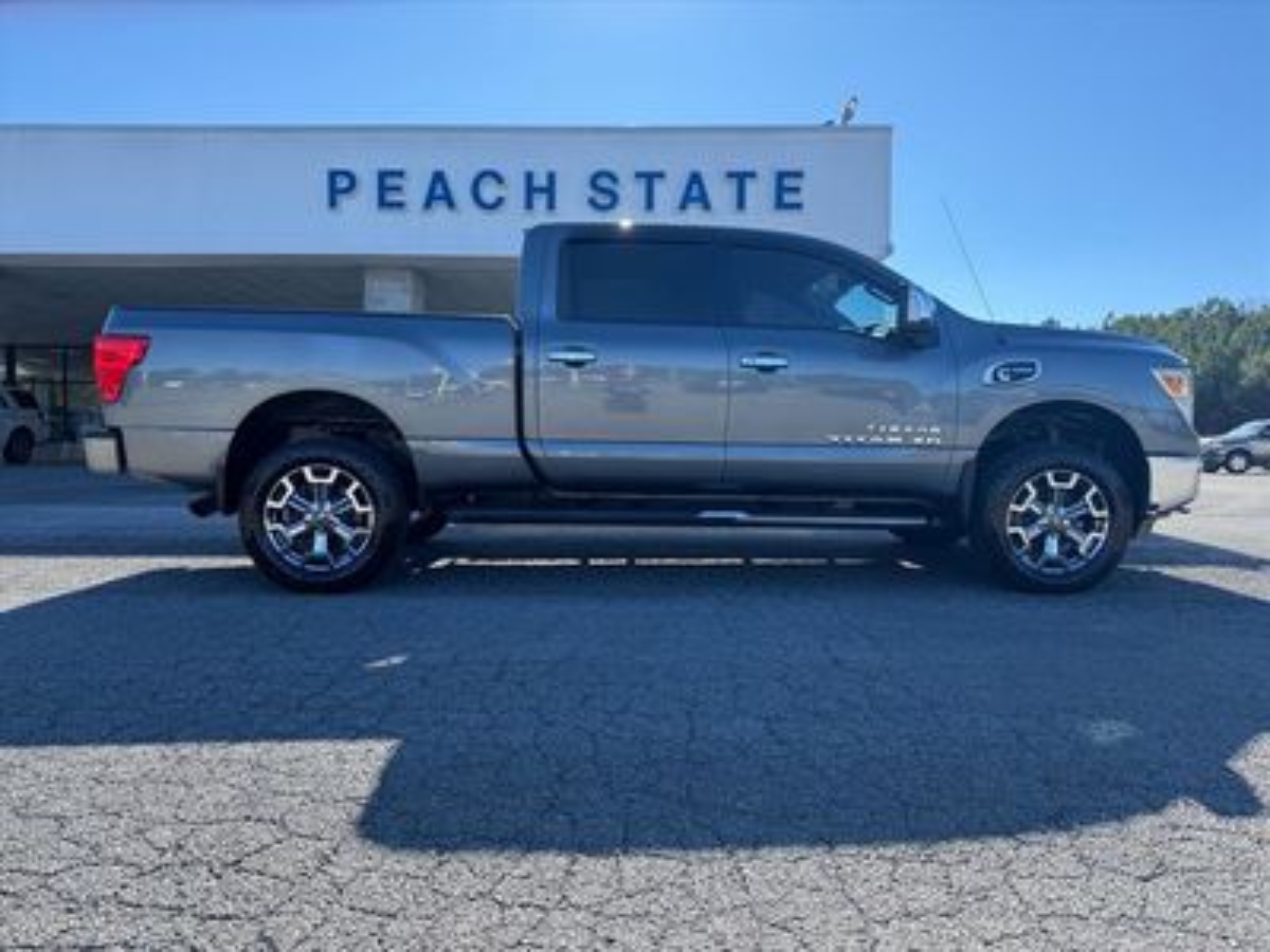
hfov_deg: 71.6
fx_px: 881
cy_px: 476
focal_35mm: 24
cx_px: 635
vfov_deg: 56.8
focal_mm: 6.76
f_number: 1.78
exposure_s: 1/1366
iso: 80
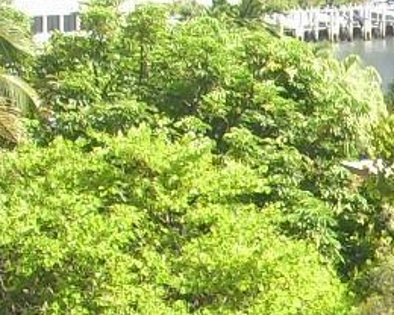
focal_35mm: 228
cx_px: 914
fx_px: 2659
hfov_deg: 7.9
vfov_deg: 6.7
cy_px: 501
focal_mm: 6.2
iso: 100
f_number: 2.8
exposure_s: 1/400
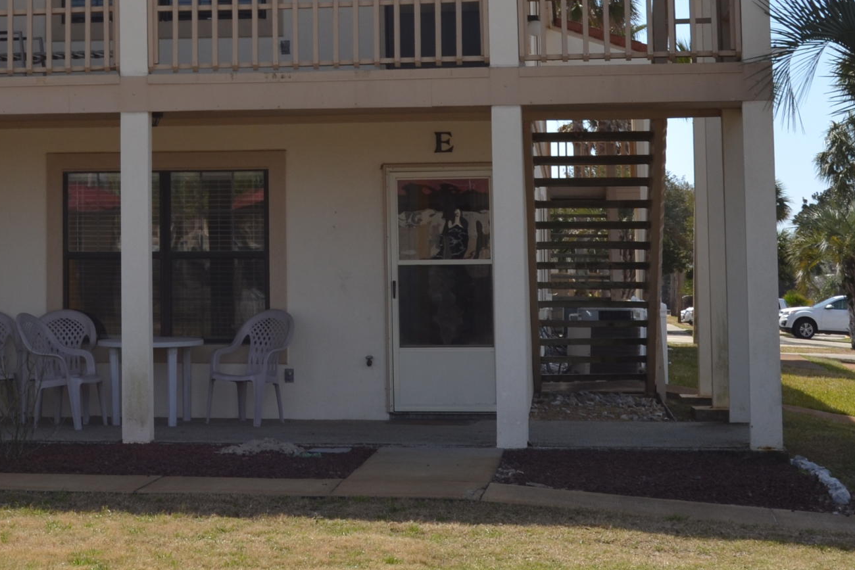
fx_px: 2138
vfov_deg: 15.0
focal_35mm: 90
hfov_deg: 21.9
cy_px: 18
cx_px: 40
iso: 100
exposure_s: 1/200
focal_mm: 26
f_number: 9
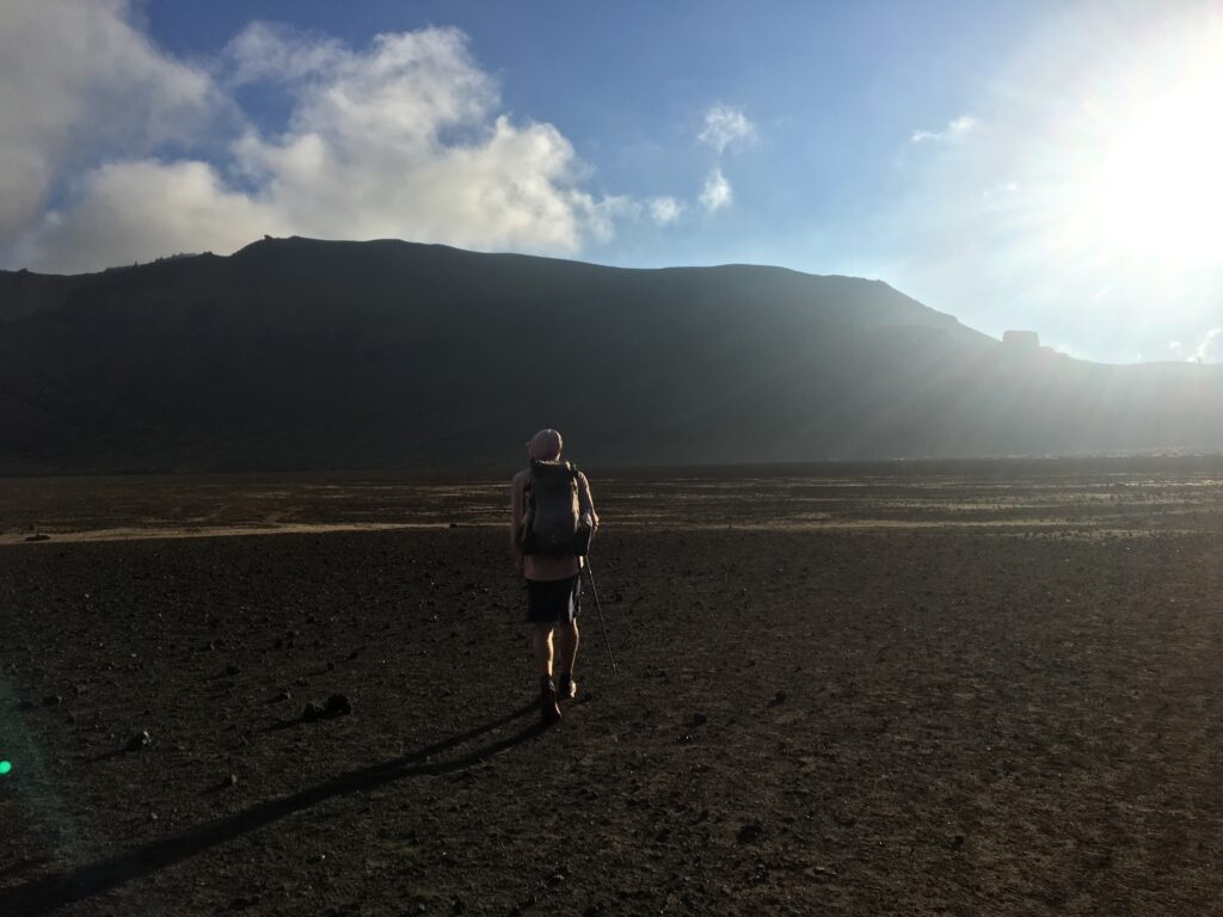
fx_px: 1025
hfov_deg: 61.7
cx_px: 612
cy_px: 458
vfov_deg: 48.2
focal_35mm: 29
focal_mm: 4.15
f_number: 2.2
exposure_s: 1/3497
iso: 25
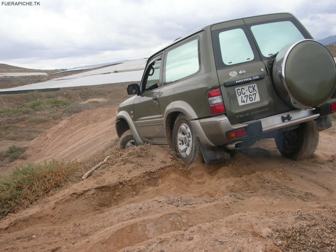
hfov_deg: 39.7
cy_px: 126
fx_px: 466
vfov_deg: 30.3
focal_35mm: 48
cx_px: 168
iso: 50
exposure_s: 1/444
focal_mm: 8
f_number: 3.2
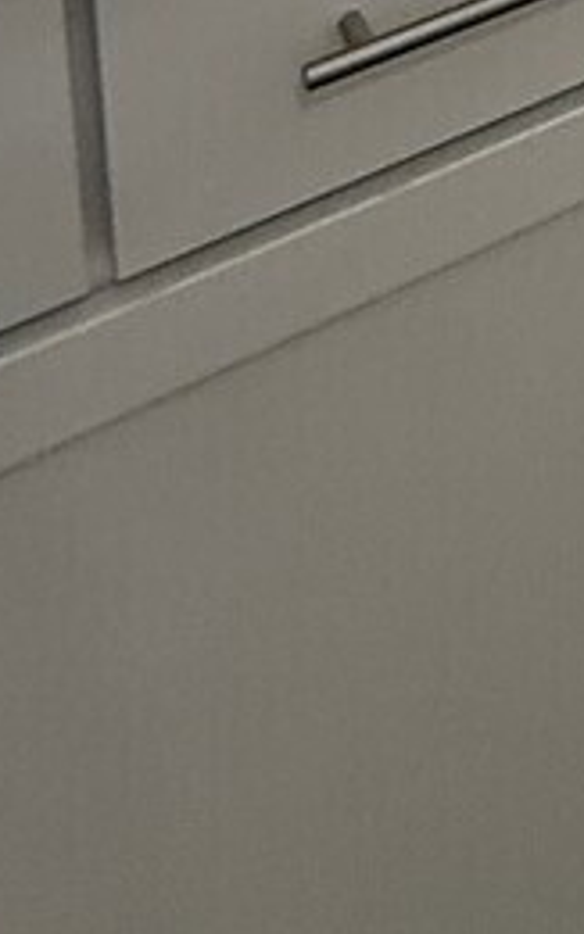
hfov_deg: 12.9
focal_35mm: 82
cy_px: -977
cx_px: 1308
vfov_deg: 17.4
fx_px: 2089
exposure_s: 1/120
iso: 250
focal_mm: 2.22
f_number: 2.2
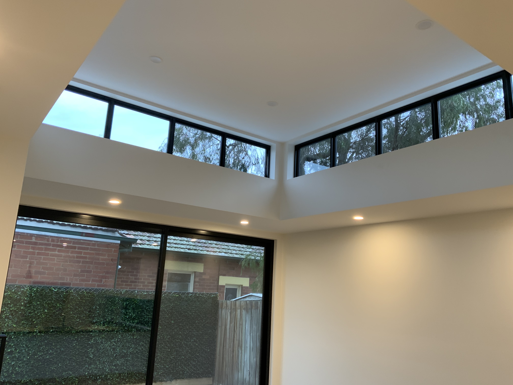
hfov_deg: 61.7
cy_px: 192
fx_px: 430
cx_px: 256
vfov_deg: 48.2
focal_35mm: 29
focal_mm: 3
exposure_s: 1/50
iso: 64
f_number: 1.8
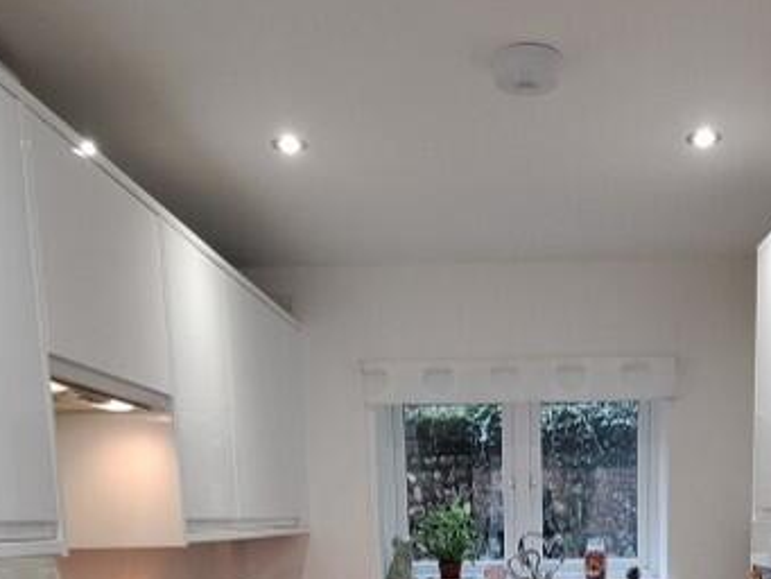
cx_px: 527
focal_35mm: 39
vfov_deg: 31.8
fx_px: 869
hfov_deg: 46.9
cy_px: 665
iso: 160
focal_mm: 1.74
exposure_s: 1/50
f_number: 2.2
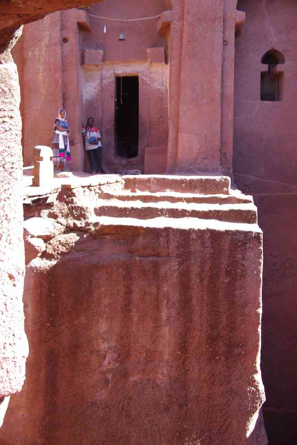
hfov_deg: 33.1
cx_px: 148
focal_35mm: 40
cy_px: 222
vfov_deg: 48.1
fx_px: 499
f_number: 5.6
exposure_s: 1/50
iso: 400
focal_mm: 26.9
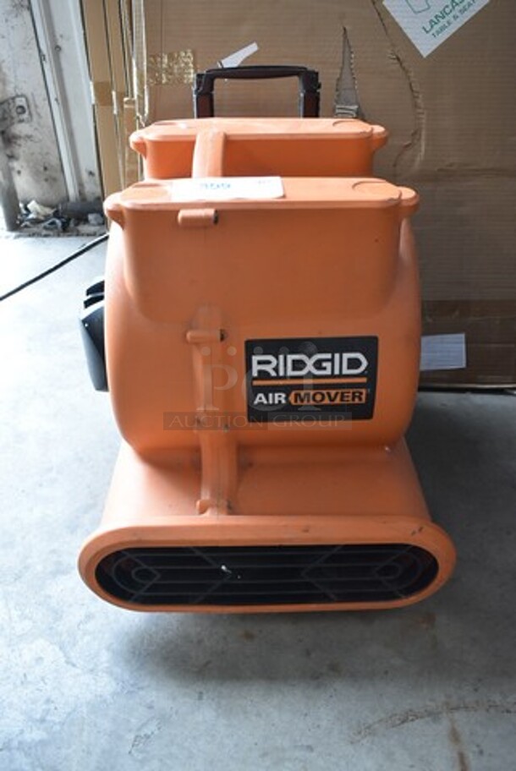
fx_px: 708
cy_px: 386
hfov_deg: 40.1
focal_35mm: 33
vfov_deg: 57.2
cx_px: 258
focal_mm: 22
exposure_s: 1/60
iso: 800
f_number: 5.6
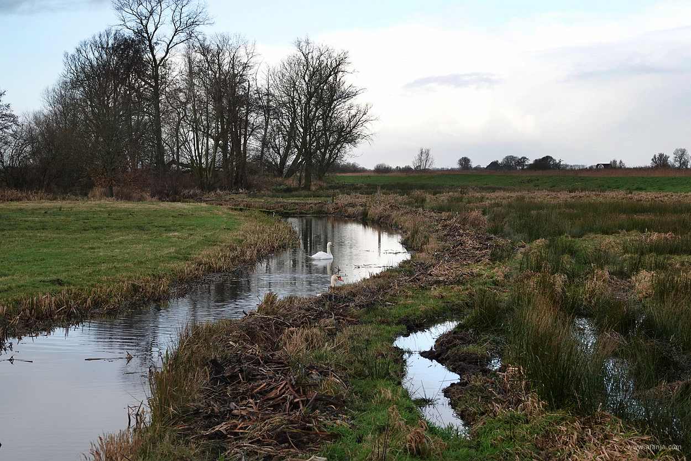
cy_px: 230
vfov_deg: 18.9
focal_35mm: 72
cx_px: 346
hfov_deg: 28.1
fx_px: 1382
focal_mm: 26.42
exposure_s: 1/250
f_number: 5
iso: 200
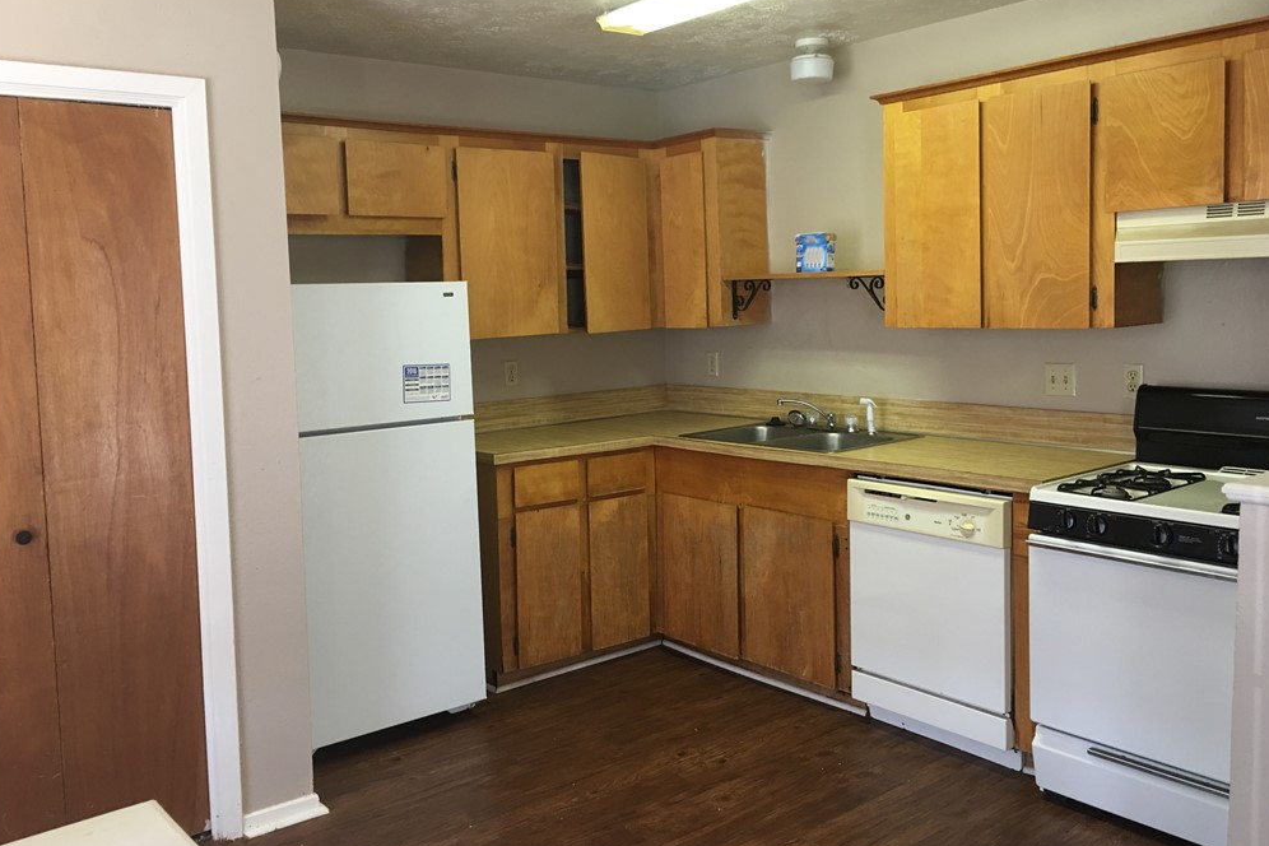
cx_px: 633
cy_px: 391
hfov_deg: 60.3
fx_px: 1093
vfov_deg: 42.3
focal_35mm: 31
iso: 50
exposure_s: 1/15
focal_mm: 4.15
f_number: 2.2
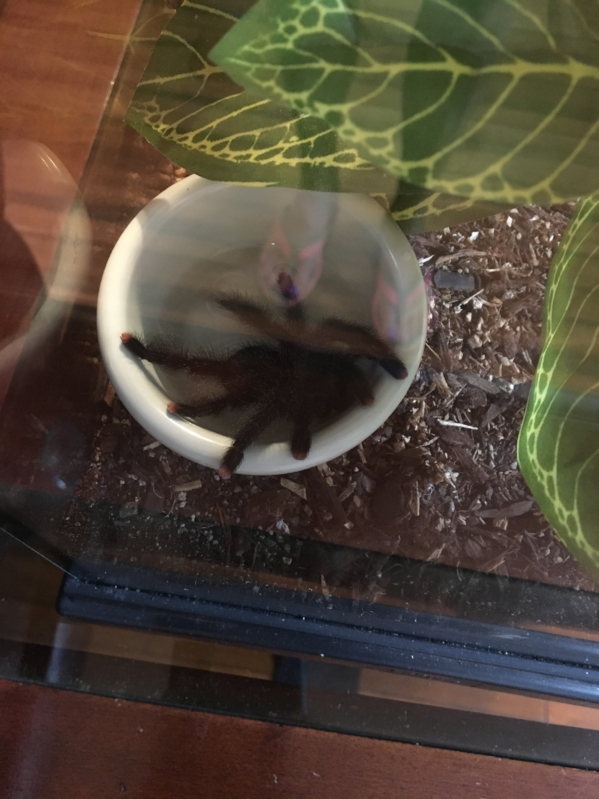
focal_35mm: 29
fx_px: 669
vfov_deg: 61.7
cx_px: 300
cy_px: 400
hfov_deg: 48.2
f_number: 2.2
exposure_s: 1/15
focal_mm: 4.15
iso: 400
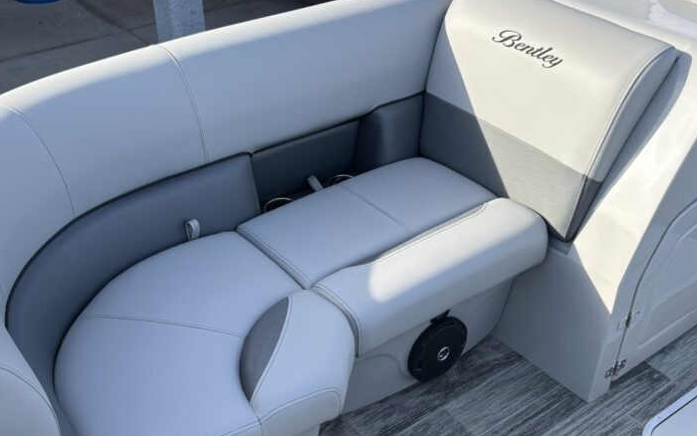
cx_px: 347
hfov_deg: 47.2
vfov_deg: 30.1
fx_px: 798
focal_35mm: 42
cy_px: 321
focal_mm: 5.96
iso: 50
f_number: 1.6
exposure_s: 1/781
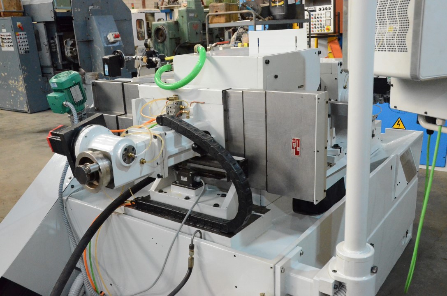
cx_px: 224
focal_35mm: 36
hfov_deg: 53.2
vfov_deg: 36.7
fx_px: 446
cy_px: 148
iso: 6400
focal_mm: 24
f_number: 7.1
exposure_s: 1/200
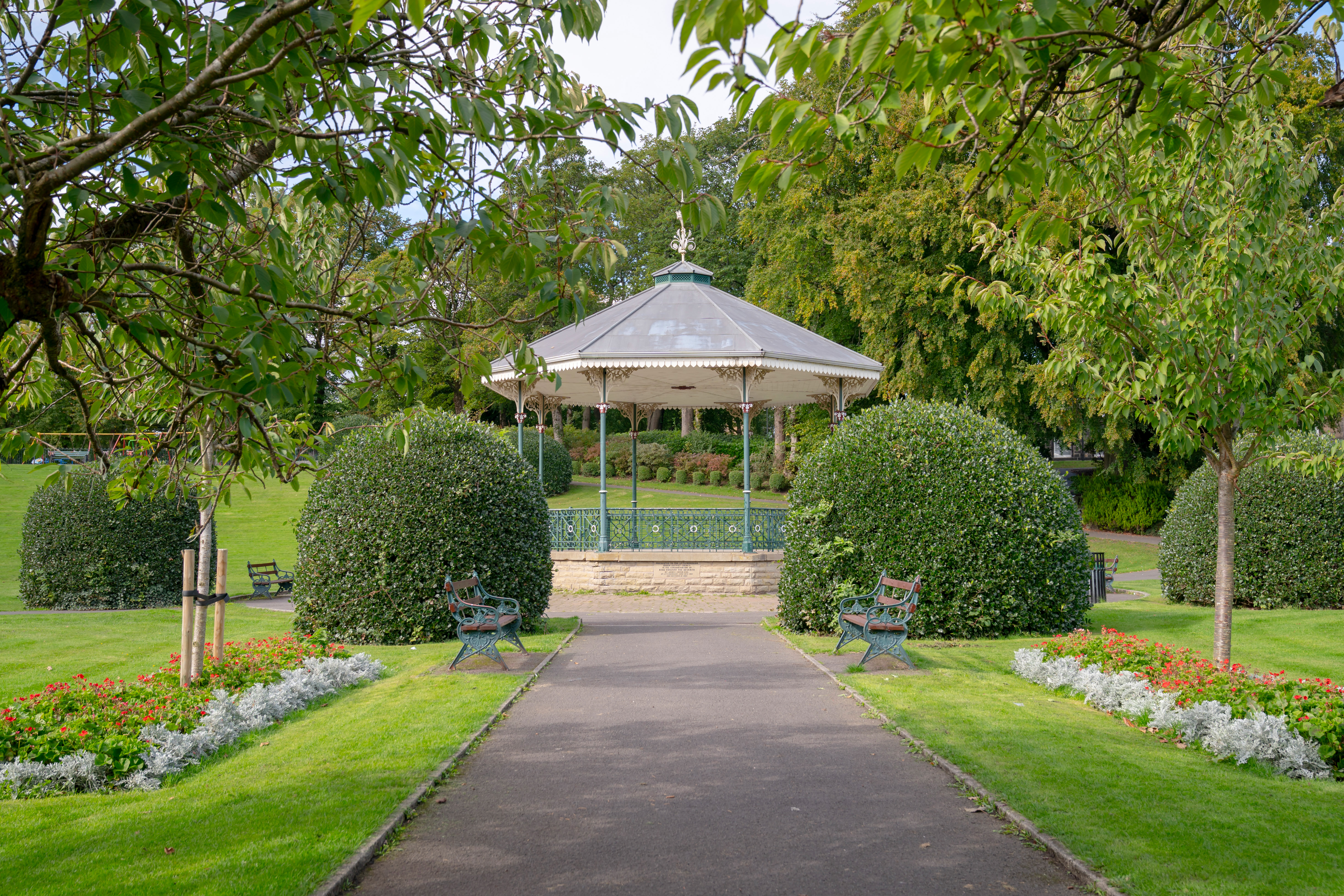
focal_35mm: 34
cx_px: 672
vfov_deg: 38.9
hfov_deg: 55.8
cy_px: 448
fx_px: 1269
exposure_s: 1/250
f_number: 5
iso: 100
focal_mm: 34
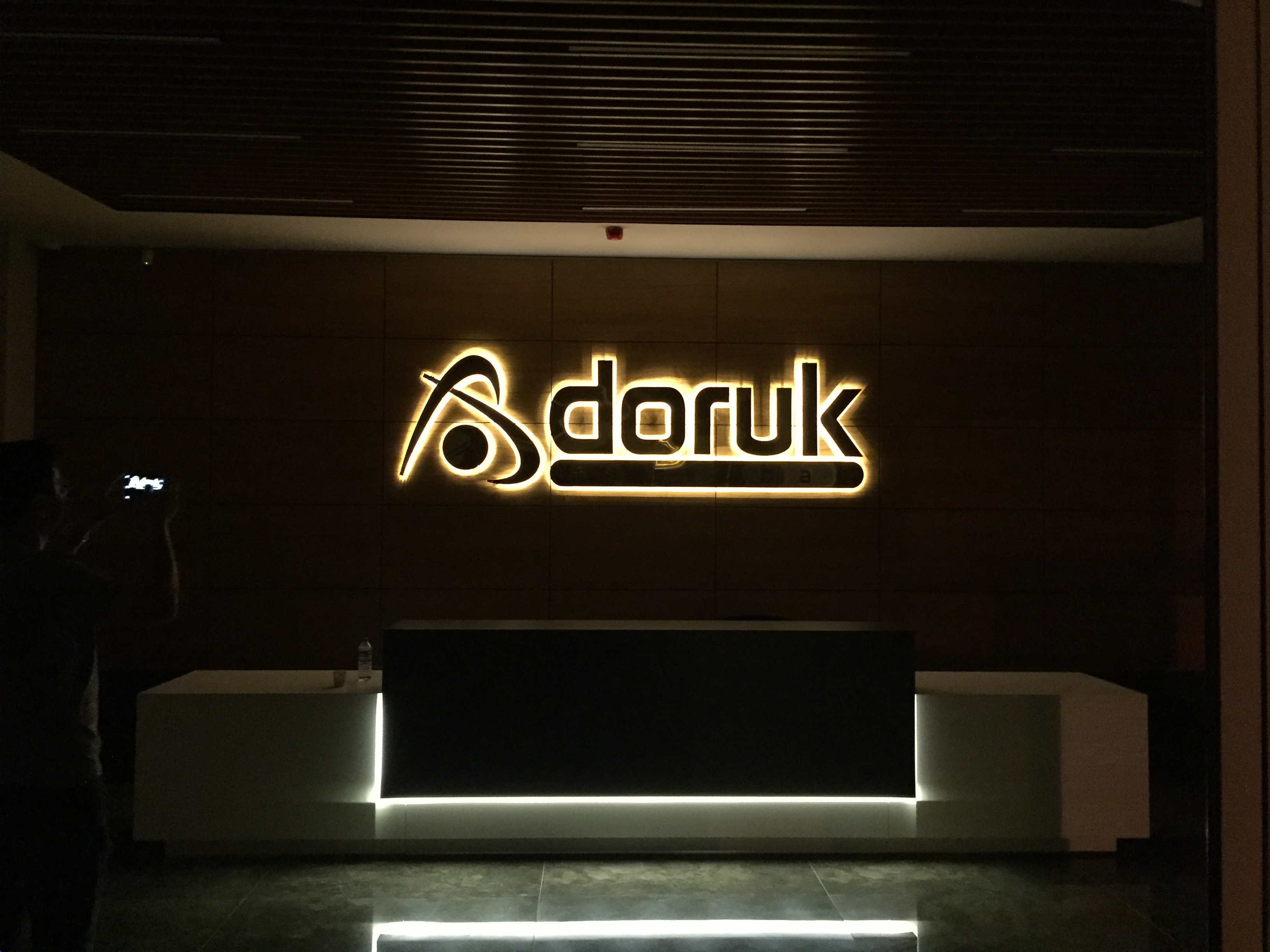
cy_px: 476
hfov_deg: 61.7
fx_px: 1064
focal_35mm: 29
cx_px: 635
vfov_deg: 48.2
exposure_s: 1/17
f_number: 2.2
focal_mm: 4.15
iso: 400
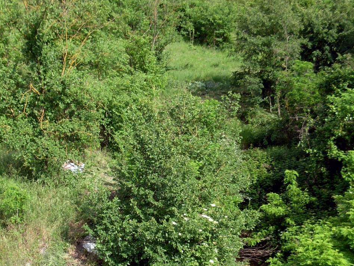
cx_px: 131
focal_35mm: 62
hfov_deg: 31.0
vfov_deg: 23.4
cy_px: 203
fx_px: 634
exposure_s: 1/627
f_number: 2.9
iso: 79
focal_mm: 6.3
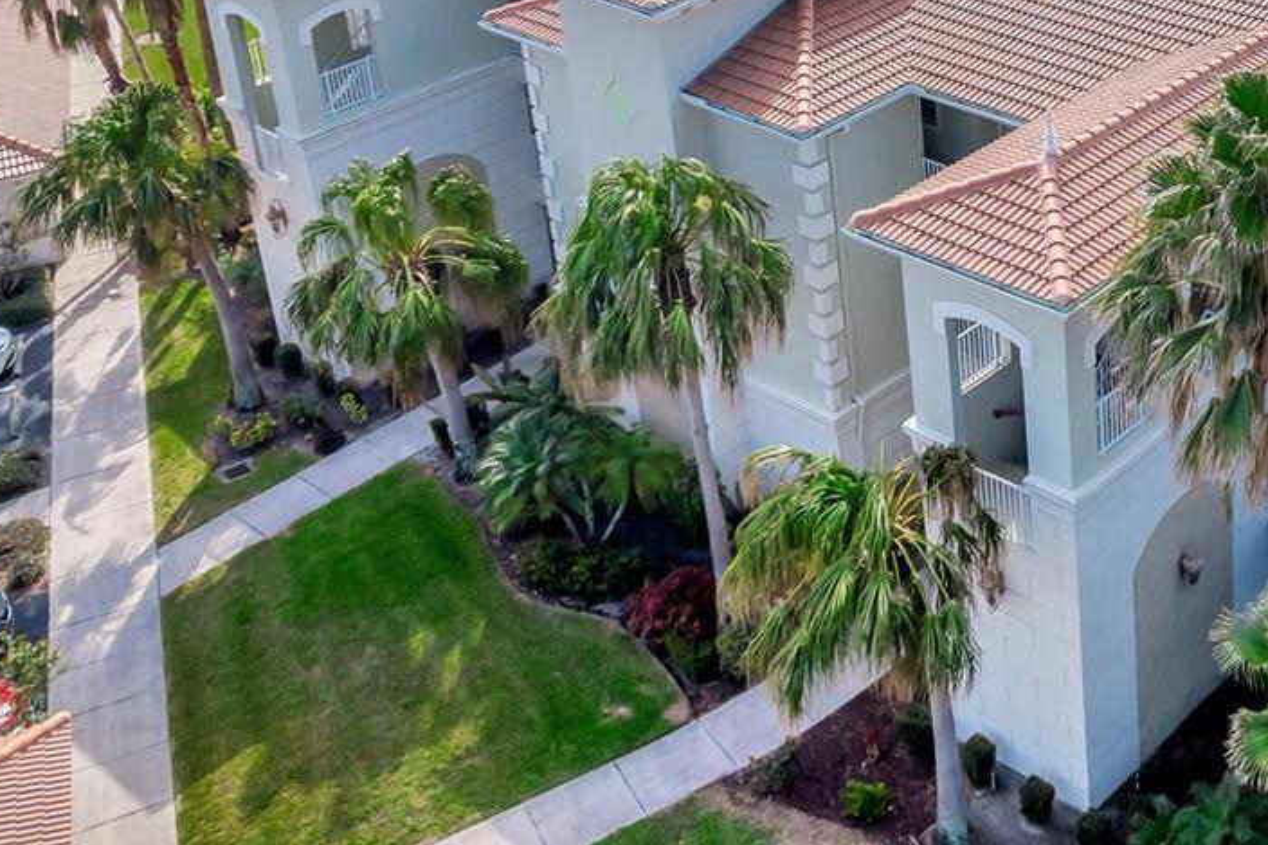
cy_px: -26
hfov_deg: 36.4
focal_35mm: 50
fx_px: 1761
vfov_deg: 25.5
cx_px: 1212
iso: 120
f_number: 2.8
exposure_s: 1/1500
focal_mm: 8.38
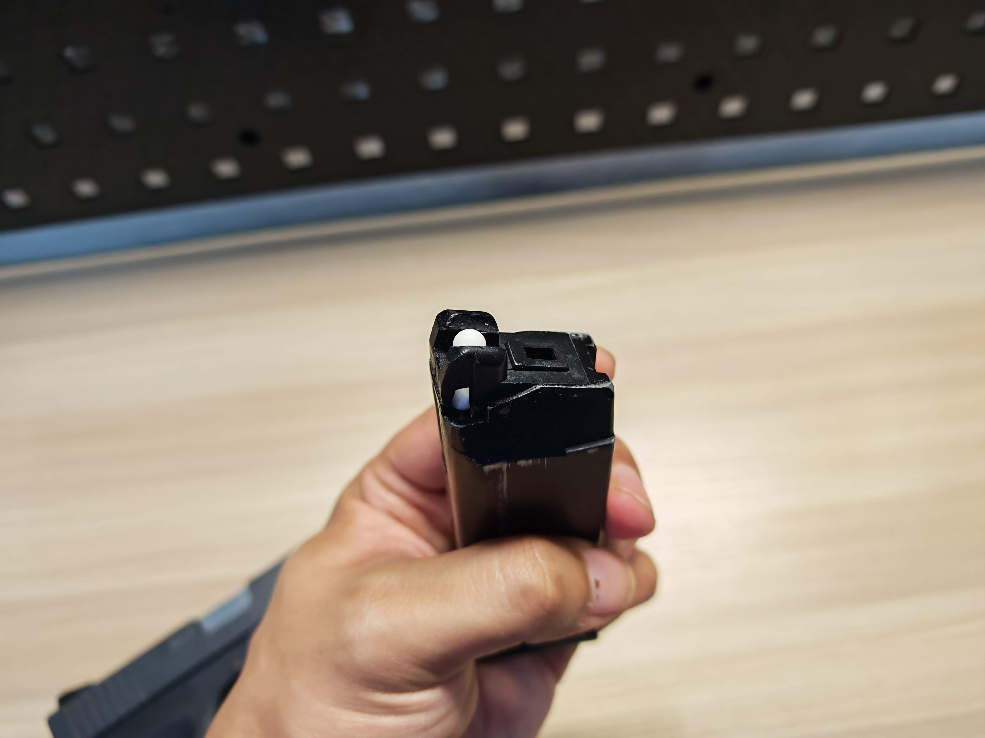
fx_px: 683
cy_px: 369
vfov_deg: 56.8
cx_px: 492
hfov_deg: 71.6
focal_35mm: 24
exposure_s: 1/300
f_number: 2
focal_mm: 6.83
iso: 400
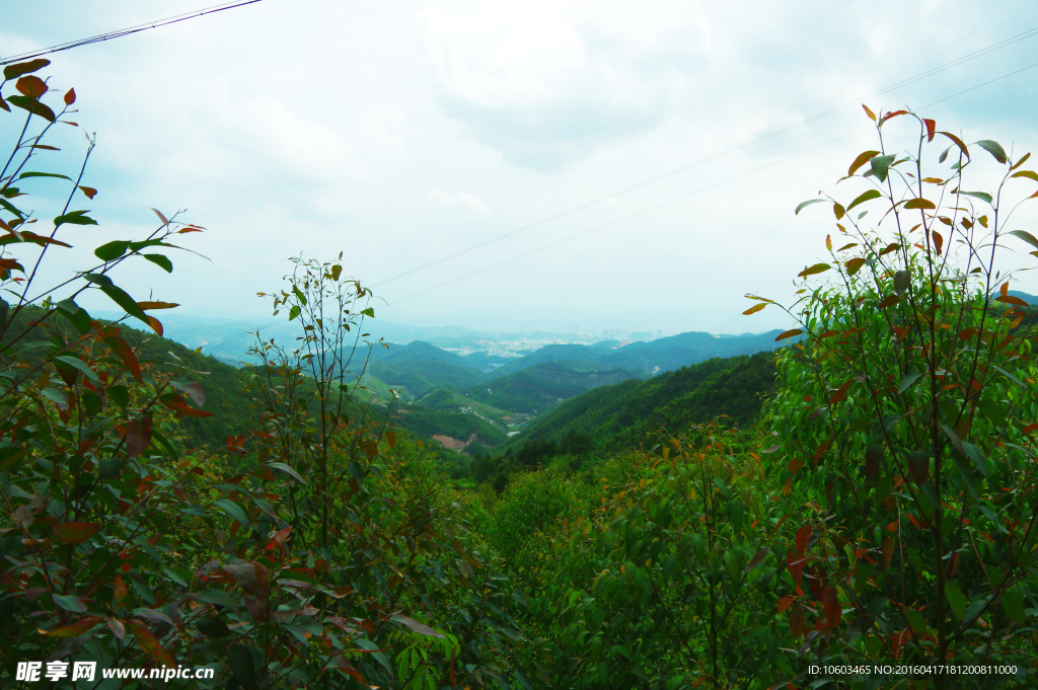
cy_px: 345
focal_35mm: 27
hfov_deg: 67.4
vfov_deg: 47.9
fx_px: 778
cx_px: 519
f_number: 18
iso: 200
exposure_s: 1/100
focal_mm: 18
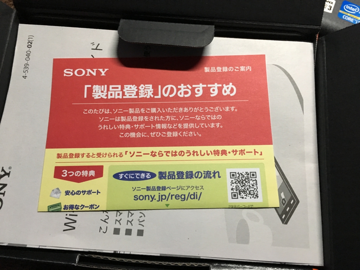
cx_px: 180
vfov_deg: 48.2
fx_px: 302
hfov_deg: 61.7
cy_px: 135
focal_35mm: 29
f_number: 2.2
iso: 200
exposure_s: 1/20
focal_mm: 4.15
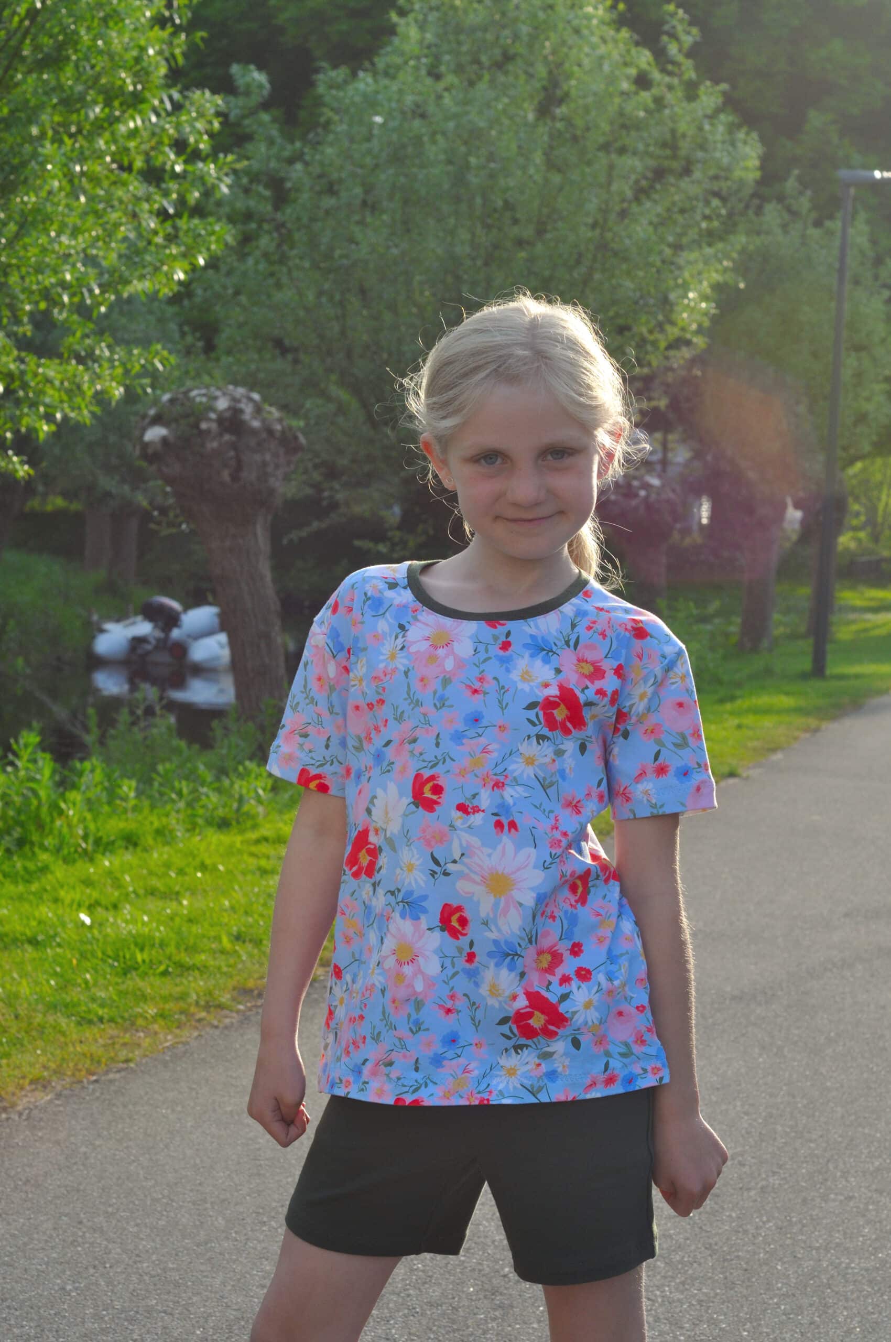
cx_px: 446
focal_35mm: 75
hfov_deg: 18.1
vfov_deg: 27.0
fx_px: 2792
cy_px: 671
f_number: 9
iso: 640
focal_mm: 50
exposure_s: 1/320
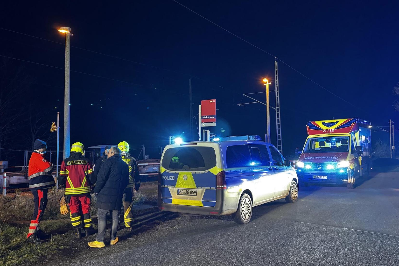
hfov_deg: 63.7
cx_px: 203
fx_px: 321
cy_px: 135
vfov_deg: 45.0
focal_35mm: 29
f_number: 1.78
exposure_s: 1/29
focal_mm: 6.76
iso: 1000
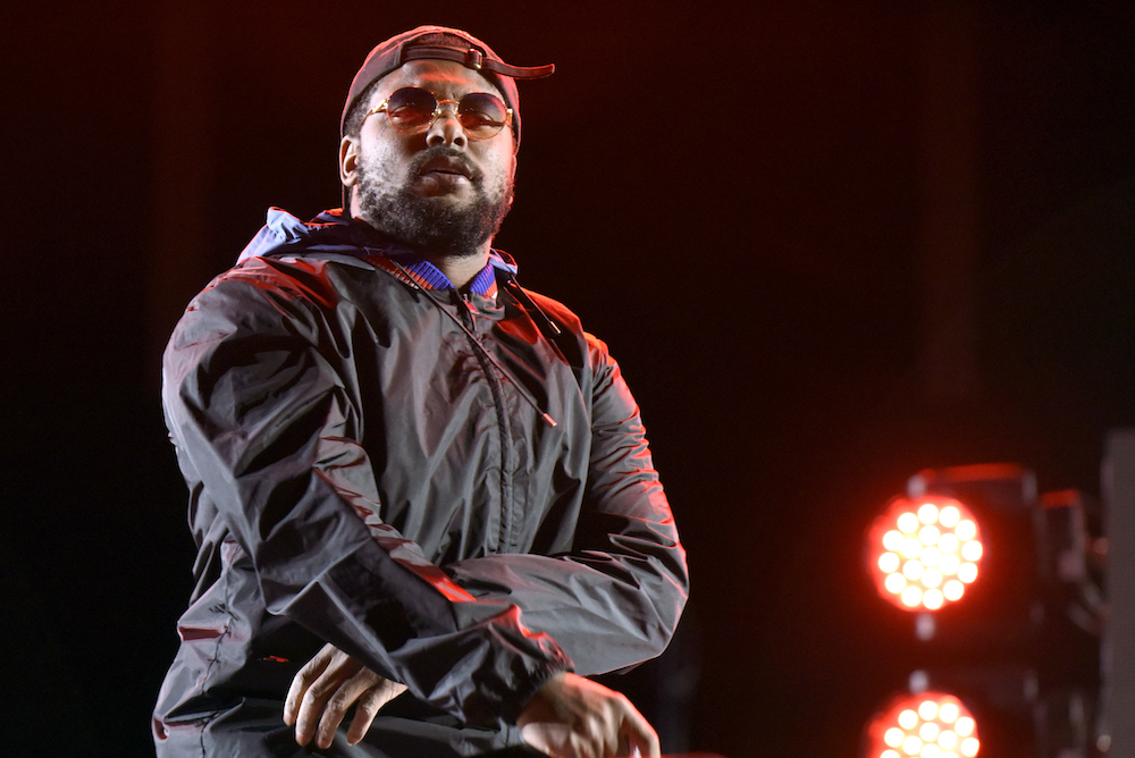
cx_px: 568
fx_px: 3943
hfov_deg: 16.4
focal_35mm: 125
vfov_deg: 11.0
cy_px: 379
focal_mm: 125
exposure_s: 1/320
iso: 3200
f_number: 4
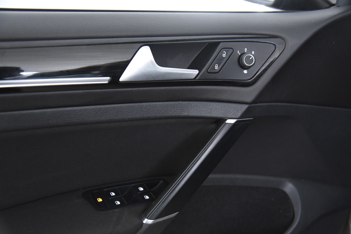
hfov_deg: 48.4
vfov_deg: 33.4
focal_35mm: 40
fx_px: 390
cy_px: 117
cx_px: 176
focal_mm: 40
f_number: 4
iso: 4000
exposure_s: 1/30
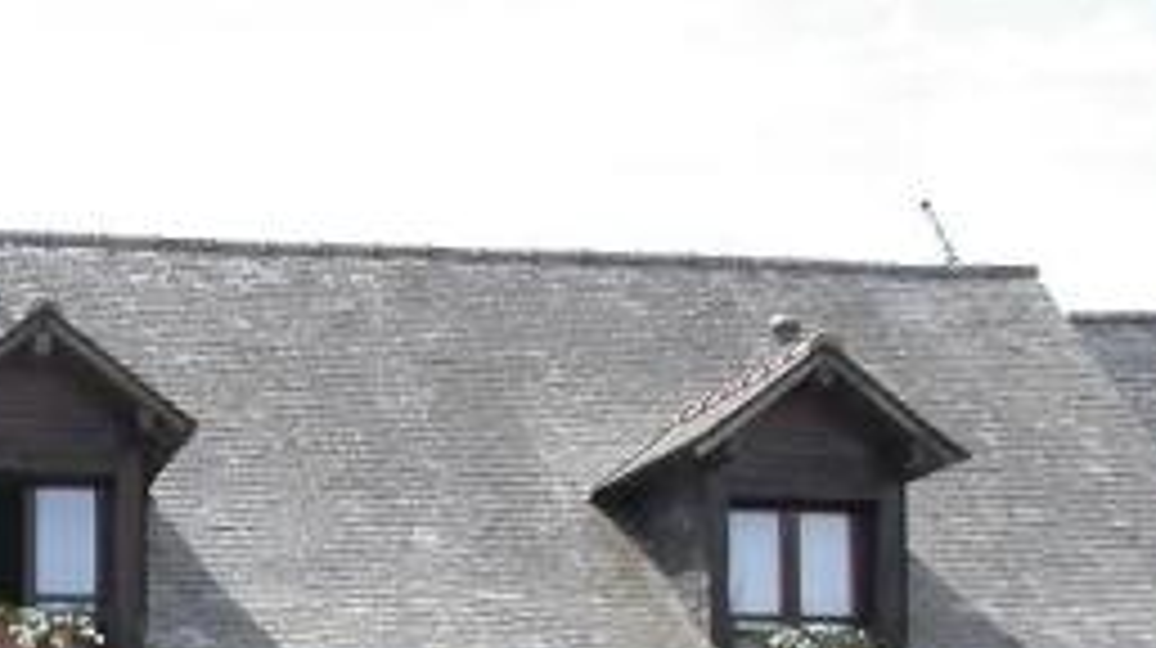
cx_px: 22
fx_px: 3369
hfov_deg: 19.0
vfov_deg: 10.8
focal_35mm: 110
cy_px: 716
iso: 100
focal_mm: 7.85
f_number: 6
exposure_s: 1/239
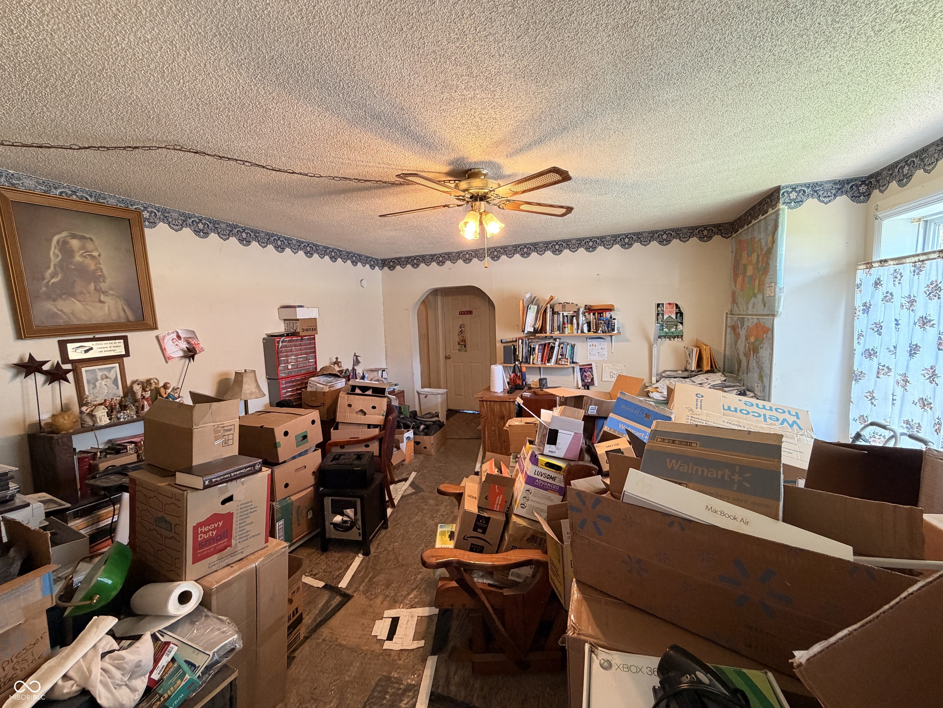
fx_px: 381
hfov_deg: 102.1
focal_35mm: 14
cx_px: 472
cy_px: 354
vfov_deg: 85.7
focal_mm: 2.22
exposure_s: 1/60
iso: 250
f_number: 2.2
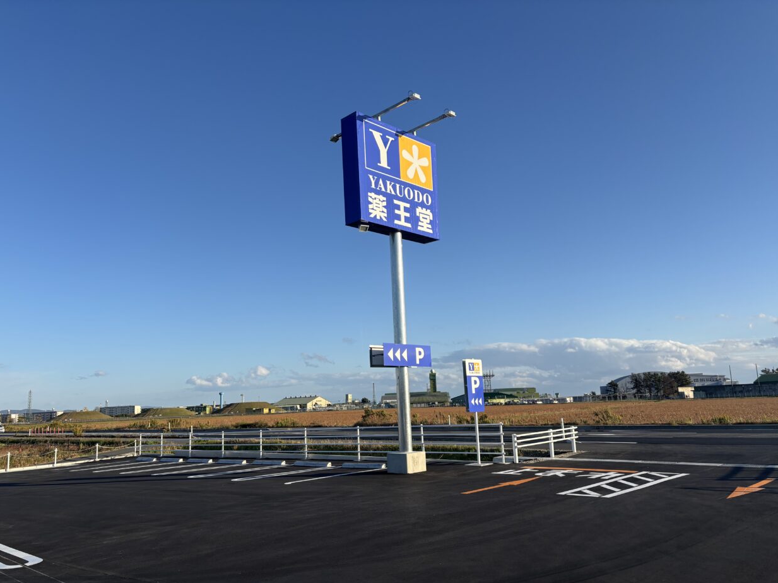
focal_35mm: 27
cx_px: 382
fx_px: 607
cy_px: 302
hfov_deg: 65.3
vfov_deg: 51.3
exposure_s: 1/3021
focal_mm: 5.96
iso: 50
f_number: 1.6
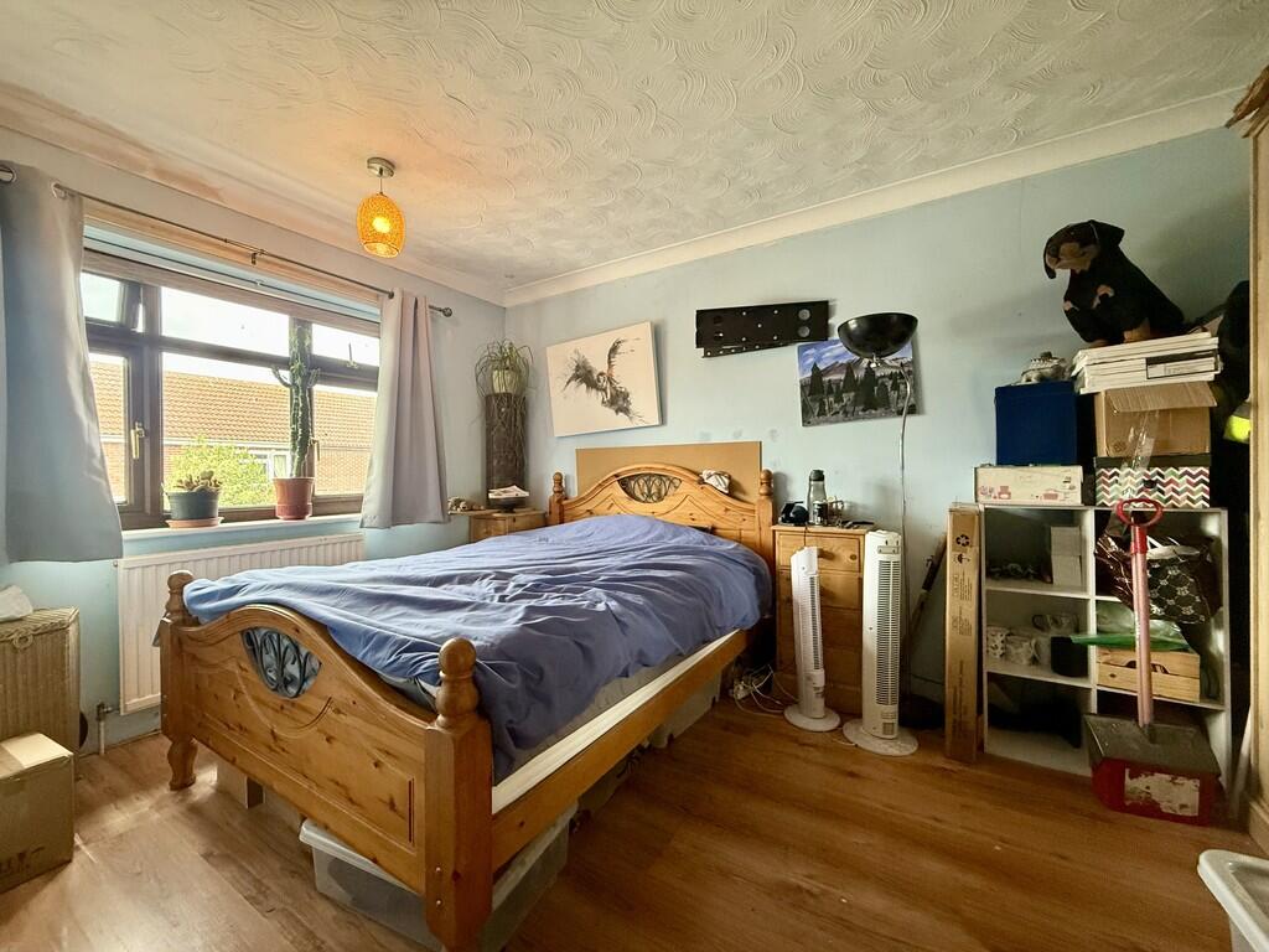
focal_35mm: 14
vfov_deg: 85.7
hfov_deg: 102.1
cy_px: 476
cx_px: 634
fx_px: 513
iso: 400
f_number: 2.2
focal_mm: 2.22
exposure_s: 1/91
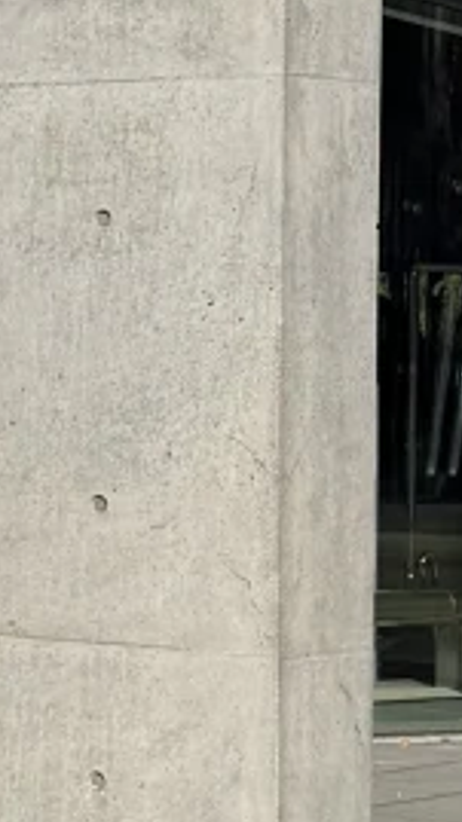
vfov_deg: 14.8
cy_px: -180
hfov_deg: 7.5
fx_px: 3054
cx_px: -973
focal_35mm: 140
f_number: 1.78
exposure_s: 1/8130
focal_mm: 6.76
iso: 80
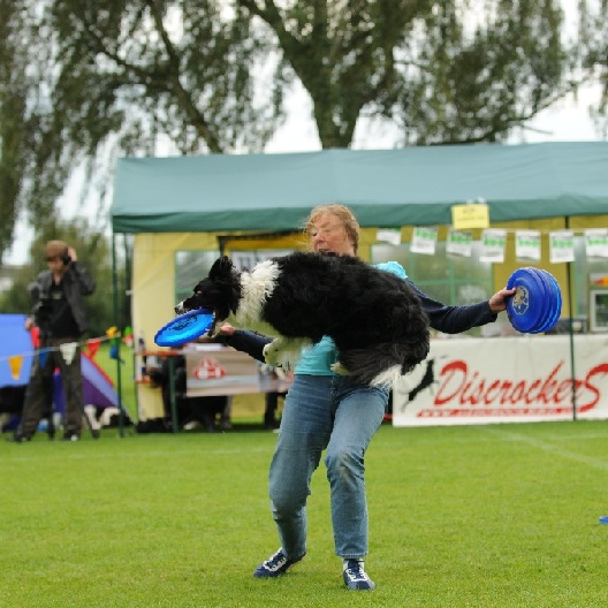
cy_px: 305
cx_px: 359
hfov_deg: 12.9
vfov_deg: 12.9
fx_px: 2683
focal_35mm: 135
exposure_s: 1/1250
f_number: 2.8
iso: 200
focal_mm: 70
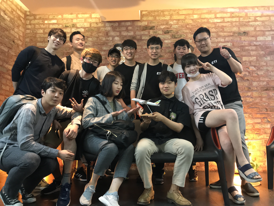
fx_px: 222
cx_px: 137
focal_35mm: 28
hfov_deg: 63.4
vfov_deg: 49.7
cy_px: 103
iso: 200
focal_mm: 3.99
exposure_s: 1/15
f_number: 1.8
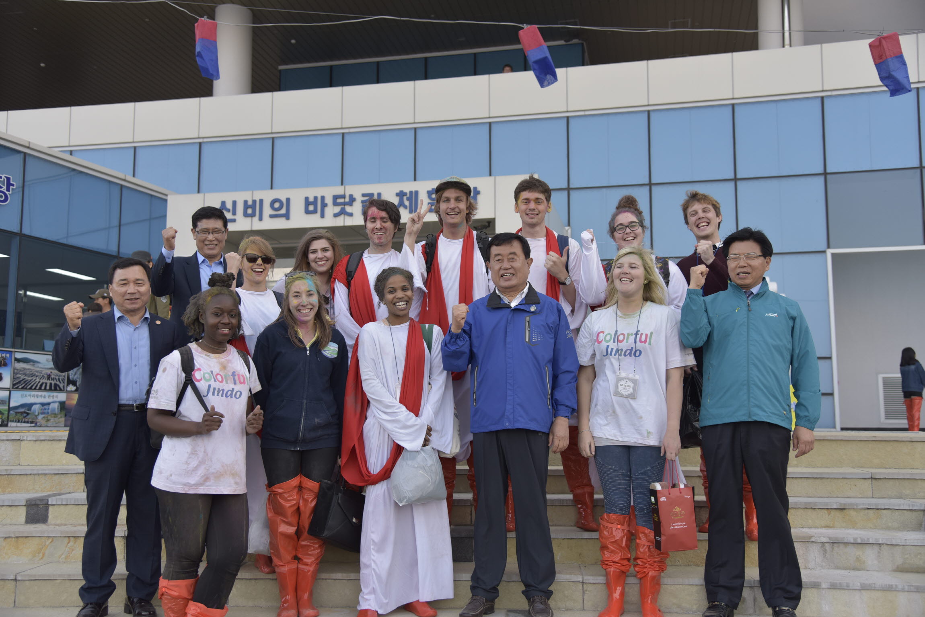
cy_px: 308
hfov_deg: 54.4
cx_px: 462
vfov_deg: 37.9
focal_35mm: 35
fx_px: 900
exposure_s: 1/250
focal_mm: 35
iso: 220
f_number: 4
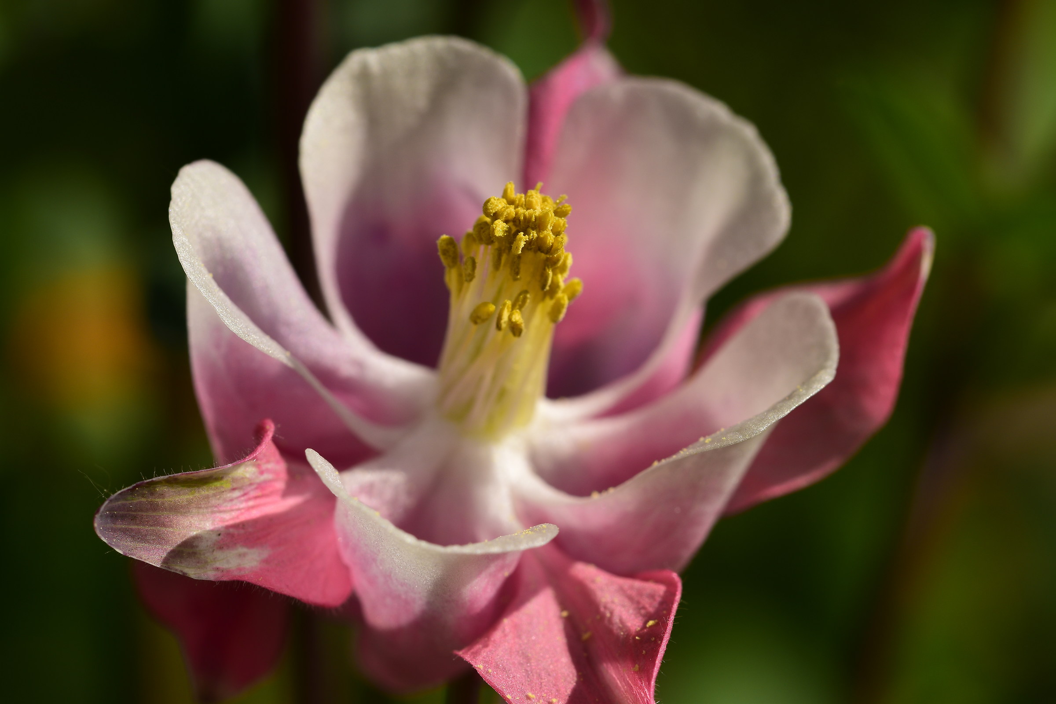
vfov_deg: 8.7
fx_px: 4620
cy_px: 352
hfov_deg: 13.0
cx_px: 528
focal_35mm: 158
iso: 100
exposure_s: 1/200
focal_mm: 105
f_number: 13
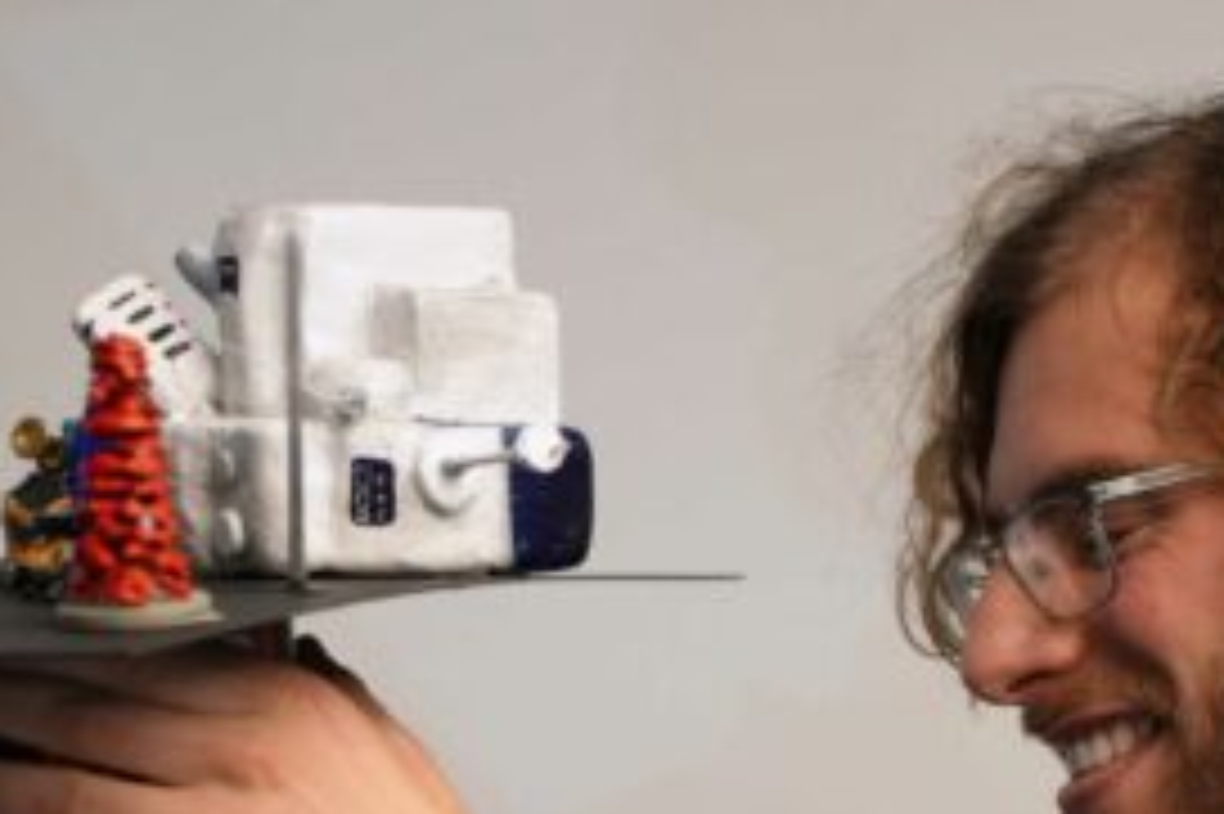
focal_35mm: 212
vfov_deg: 6.4
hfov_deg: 9.7
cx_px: 639
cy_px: 931
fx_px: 7203
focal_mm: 75
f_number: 2.8
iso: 320
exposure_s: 1/80
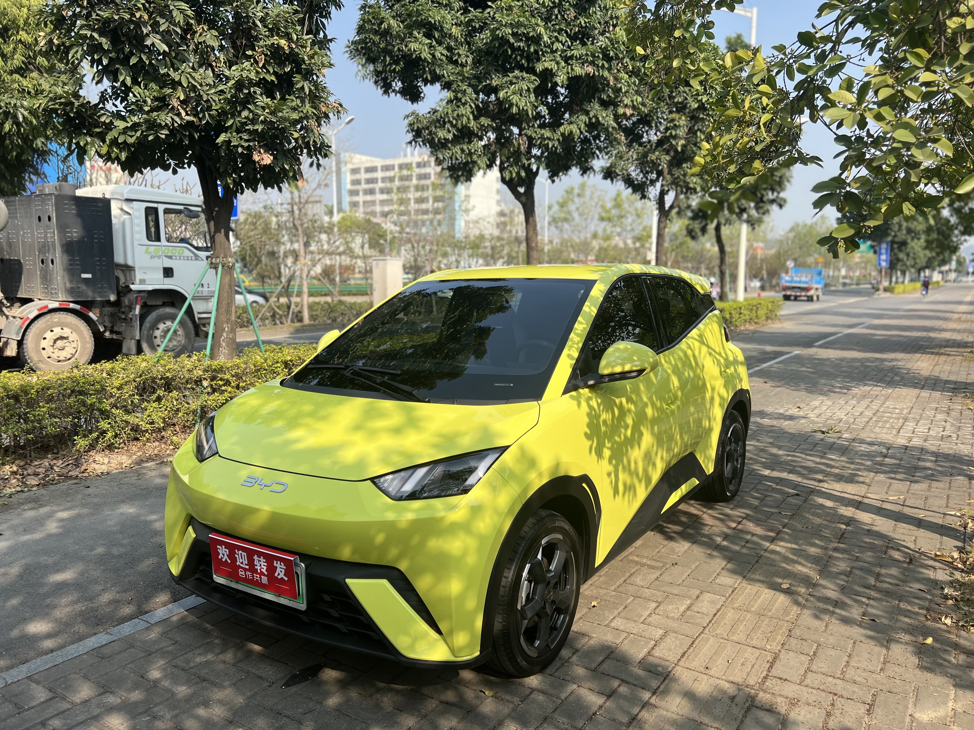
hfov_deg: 67.3
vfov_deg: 53.1
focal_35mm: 26
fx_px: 732
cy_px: 365
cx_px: 487
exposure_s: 1/2571
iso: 50
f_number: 1.5
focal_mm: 5.7
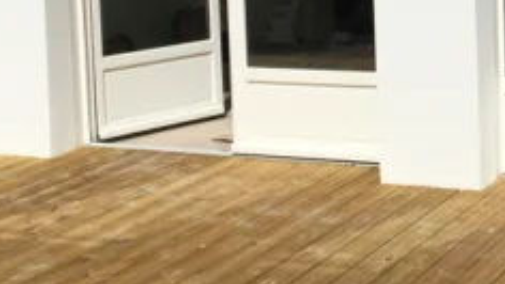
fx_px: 1380
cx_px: 359
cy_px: -21
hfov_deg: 20.6
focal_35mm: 103
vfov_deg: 11.6
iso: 25
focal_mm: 4.15
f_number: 2.2
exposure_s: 1/6993
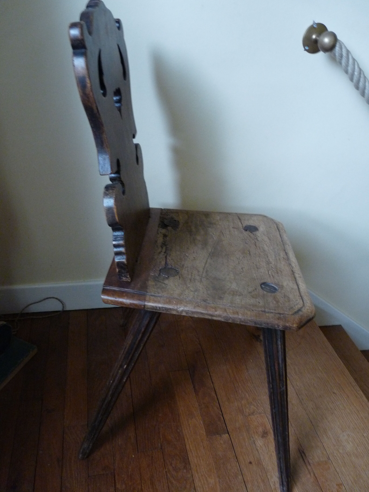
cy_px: 246
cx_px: 184
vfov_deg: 65.3
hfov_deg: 51.4
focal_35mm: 27
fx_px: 384
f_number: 2.8
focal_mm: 4.8
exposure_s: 1/15
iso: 400
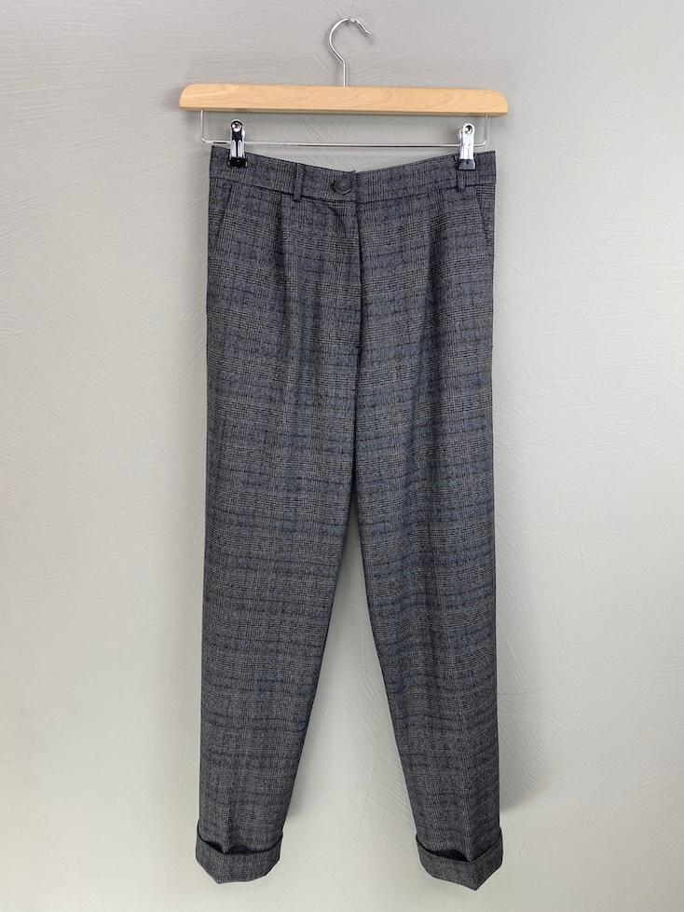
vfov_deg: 67.3
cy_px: 456
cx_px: 342
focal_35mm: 26
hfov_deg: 53.1
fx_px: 685
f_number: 1.8
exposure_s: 1/100
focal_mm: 4.25
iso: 64
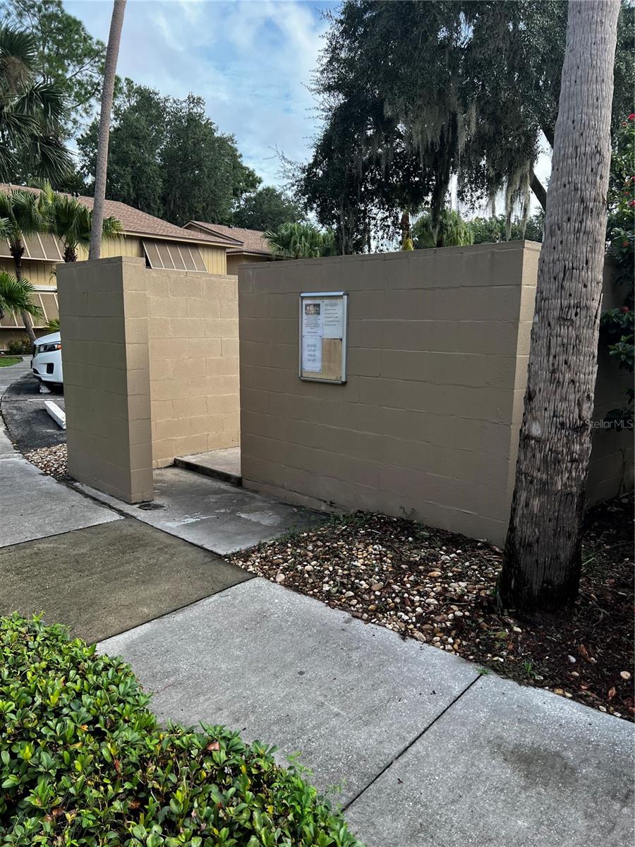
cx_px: 318
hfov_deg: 53.1
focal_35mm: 26
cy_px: 424
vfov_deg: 67.3
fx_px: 636
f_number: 1.5
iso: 50
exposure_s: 1/718
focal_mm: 5.7
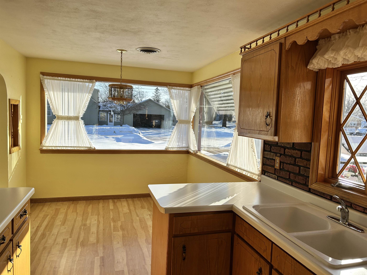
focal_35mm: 26
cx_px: 184
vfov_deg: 53.1
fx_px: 276
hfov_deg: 67.3
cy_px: 138
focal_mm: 5.7
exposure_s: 1/1311
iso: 50
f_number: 1.5
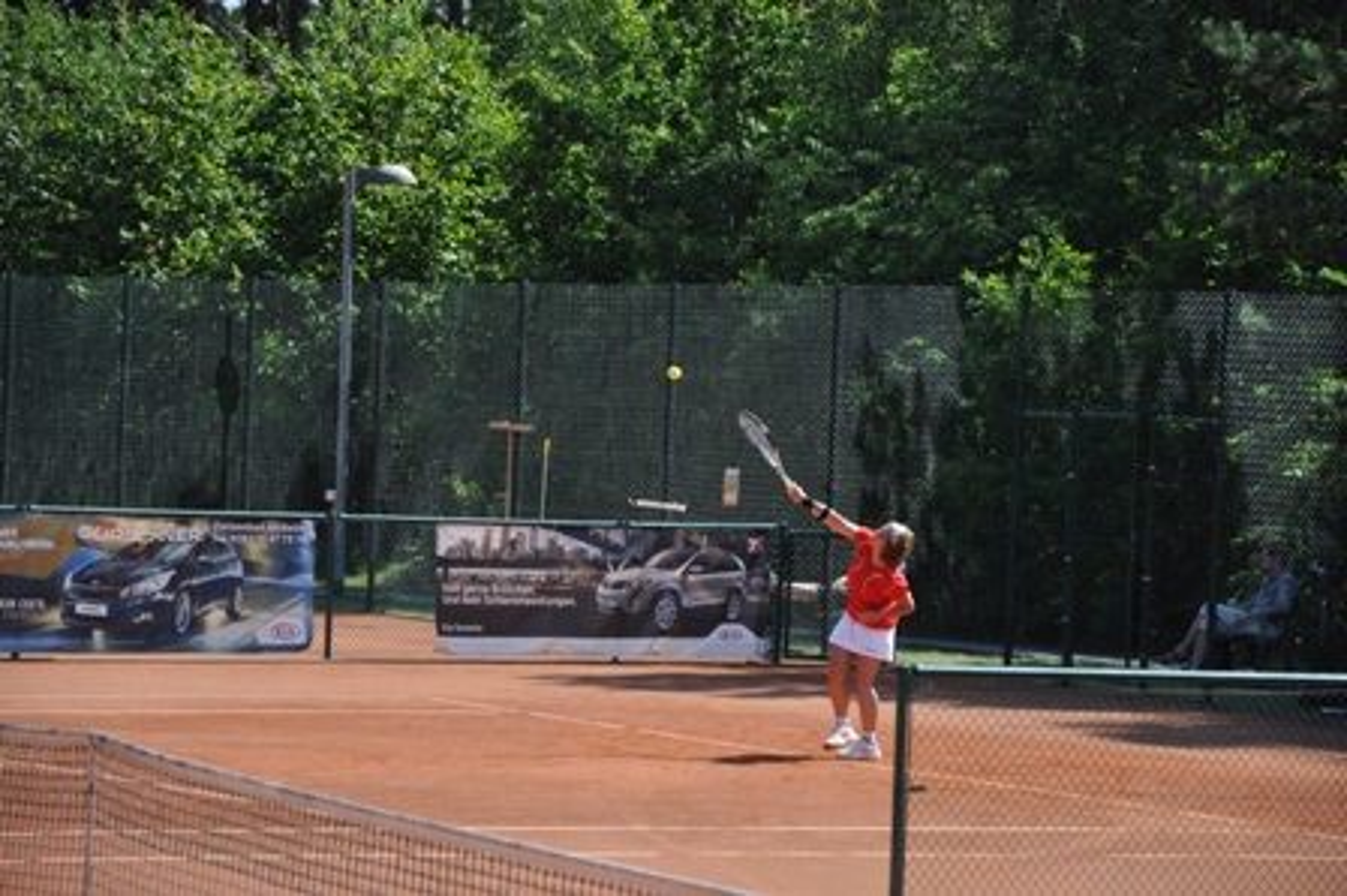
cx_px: 674
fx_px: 5889
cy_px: 448
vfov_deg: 8.7
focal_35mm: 158
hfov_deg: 13.0
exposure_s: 1/1000
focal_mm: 105
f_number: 5.6
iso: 400
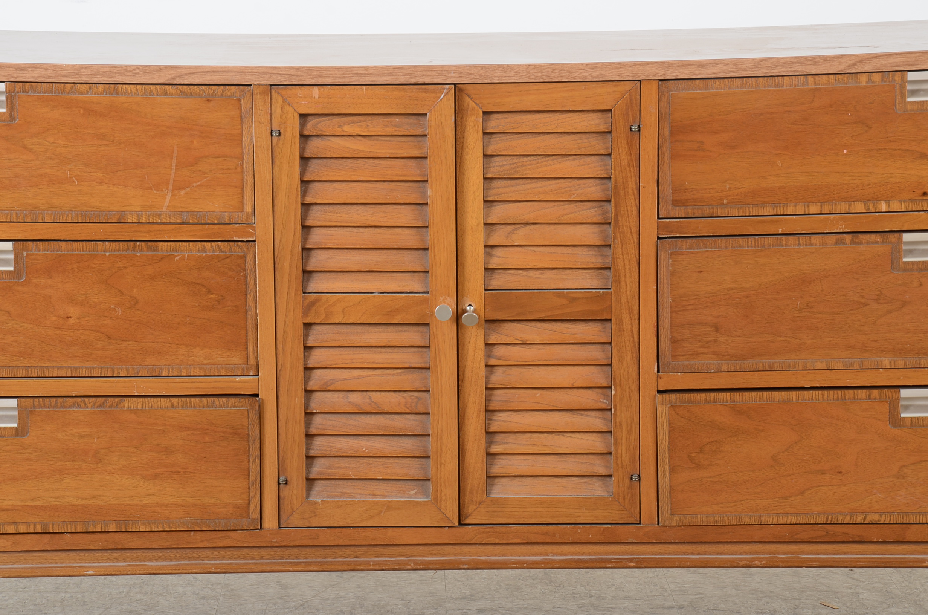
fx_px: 2894
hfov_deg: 18.2
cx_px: 464
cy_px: 308
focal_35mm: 112
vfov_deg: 12.1
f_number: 11
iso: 125
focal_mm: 75
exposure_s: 1/125
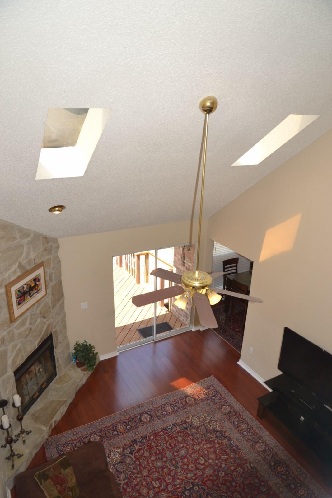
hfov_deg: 53.1
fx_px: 332
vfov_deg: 73.7
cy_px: 249
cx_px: 166
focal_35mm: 24
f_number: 4
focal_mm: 16
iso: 100
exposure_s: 1/125
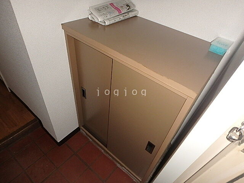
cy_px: 92
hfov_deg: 79.0
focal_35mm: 21
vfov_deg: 63.4
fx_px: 148
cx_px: 122
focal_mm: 3.7
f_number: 3.5
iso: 400
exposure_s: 1/30
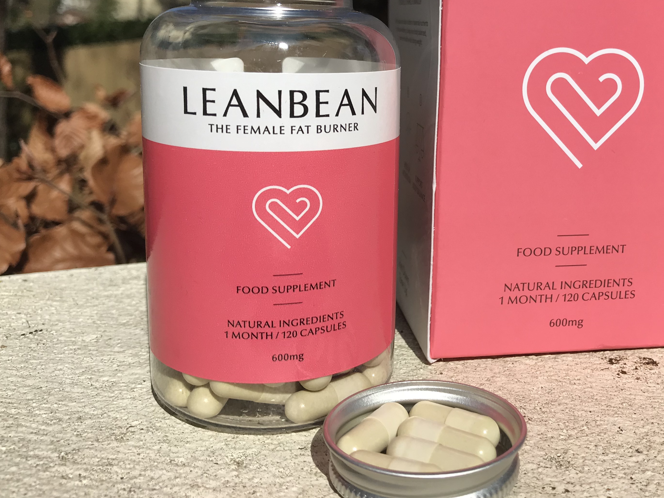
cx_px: 429
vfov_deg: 34.8
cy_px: 166
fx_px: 786
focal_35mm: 41
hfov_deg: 45.2
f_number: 1.8
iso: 20
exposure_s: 1/4808
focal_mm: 3.99
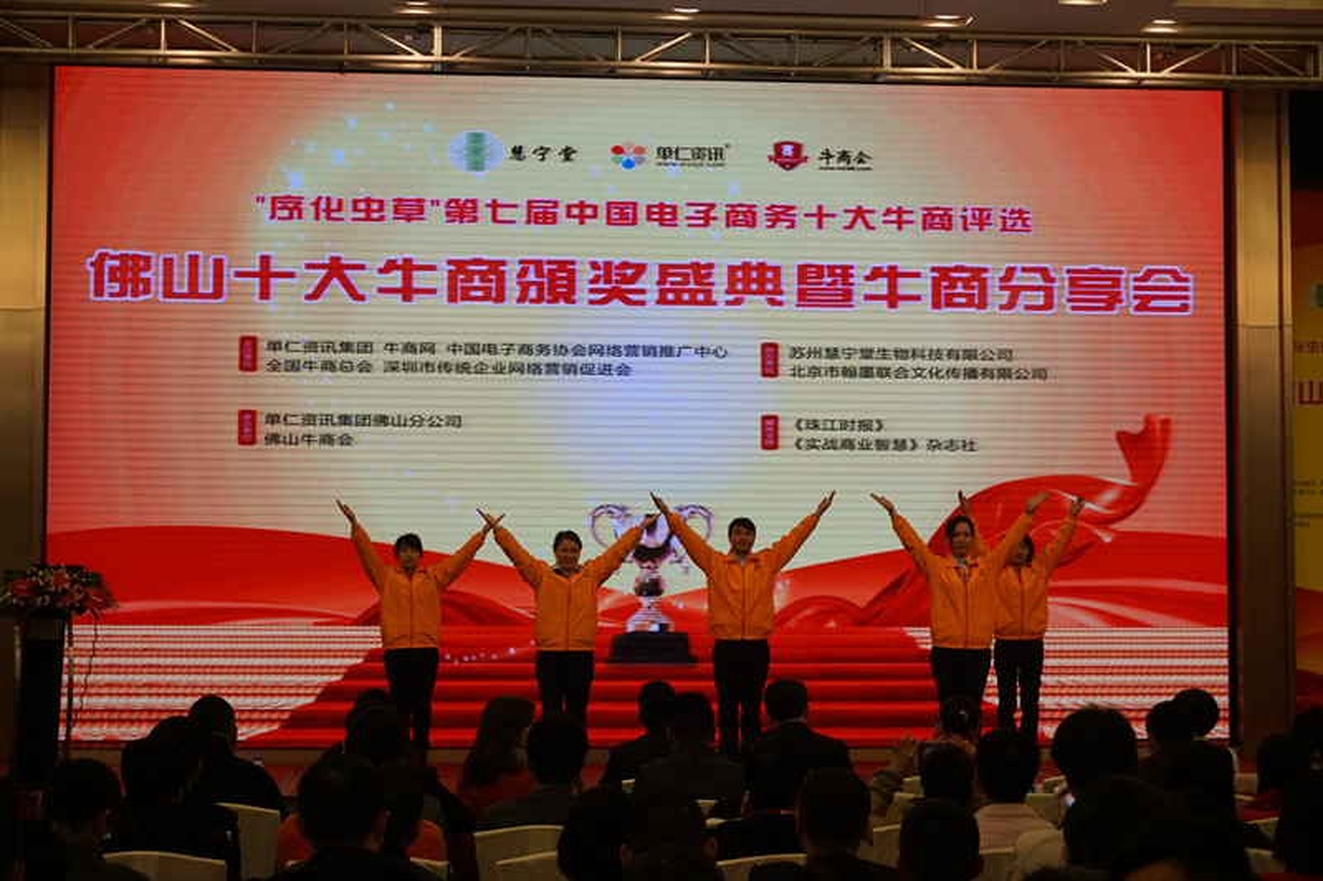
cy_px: 440
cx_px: 662
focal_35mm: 75
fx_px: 2756
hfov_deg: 27.0
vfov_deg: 18.2
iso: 1000
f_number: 5.6
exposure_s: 1/160
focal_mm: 50
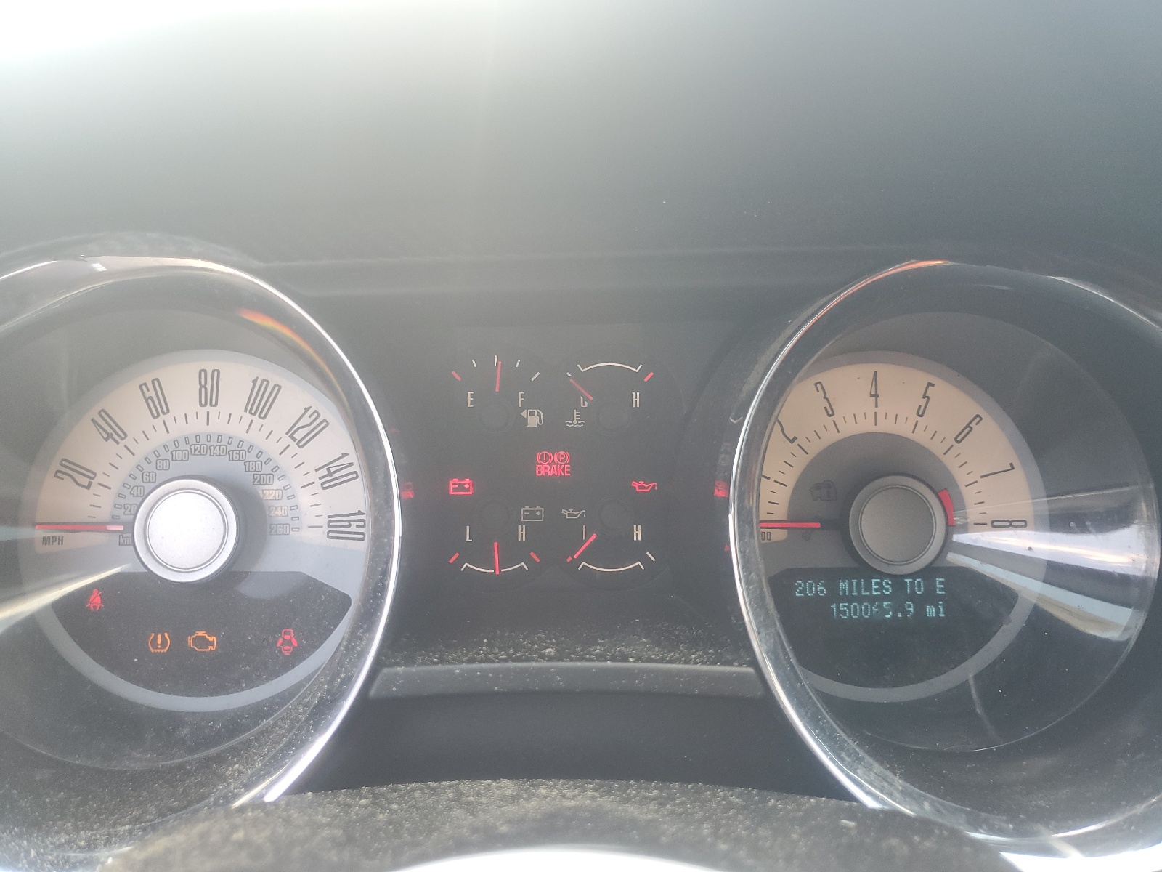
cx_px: 581
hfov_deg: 67.3
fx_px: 873
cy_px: 436
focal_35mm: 26
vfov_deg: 53.1
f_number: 1.5
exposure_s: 1/120
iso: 78
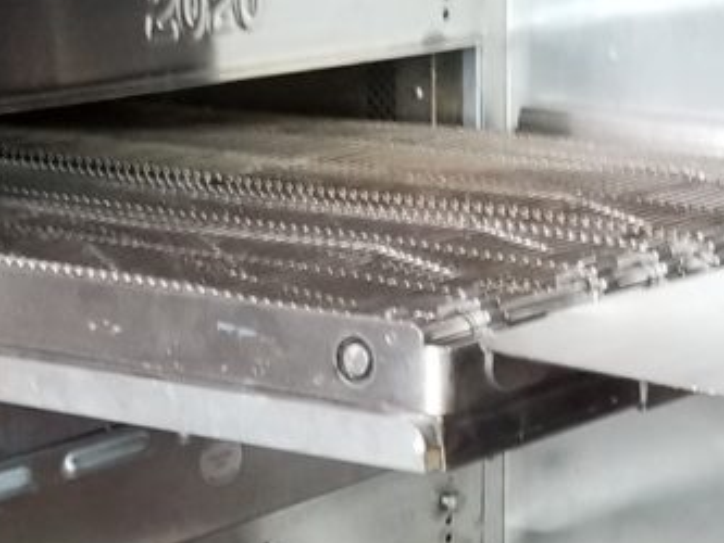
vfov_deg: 11.8
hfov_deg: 16.4
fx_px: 2511
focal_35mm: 120
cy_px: 817
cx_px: 394
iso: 160
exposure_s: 1/20
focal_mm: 4.3
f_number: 1.7
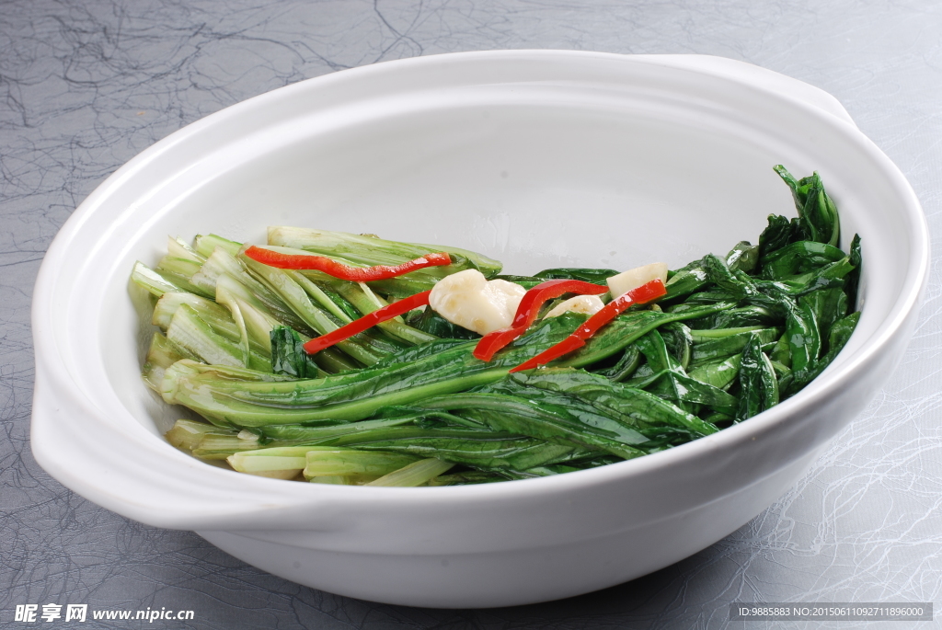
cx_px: 471
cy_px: 315
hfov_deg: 27.0
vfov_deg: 18.2
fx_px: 1964
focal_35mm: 75
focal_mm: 50
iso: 100
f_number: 14
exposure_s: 1/160
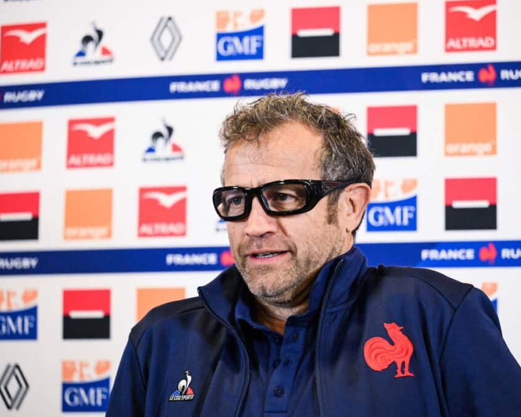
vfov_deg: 10.1
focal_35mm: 153
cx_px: 306
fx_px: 2359
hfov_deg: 12.6
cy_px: 209
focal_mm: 135
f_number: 2.8
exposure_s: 1/400
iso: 8000
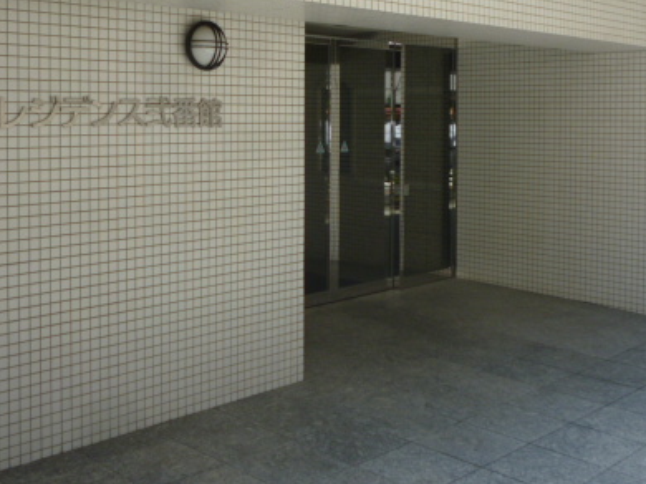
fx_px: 858
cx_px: 331
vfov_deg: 31.0
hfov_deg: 41.3
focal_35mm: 46
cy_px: 128
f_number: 3.1
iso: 100
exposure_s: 1/200
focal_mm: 5
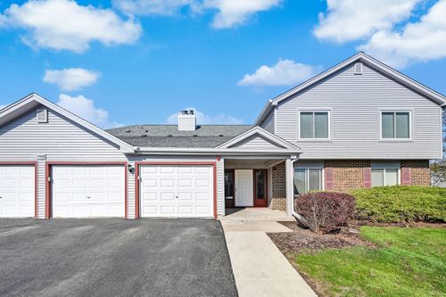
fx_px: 173
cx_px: 223
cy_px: 148
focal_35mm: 14
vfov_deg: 81.2
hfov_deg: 104.3
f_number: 8
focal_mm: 14
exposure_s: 1/1250
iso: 400
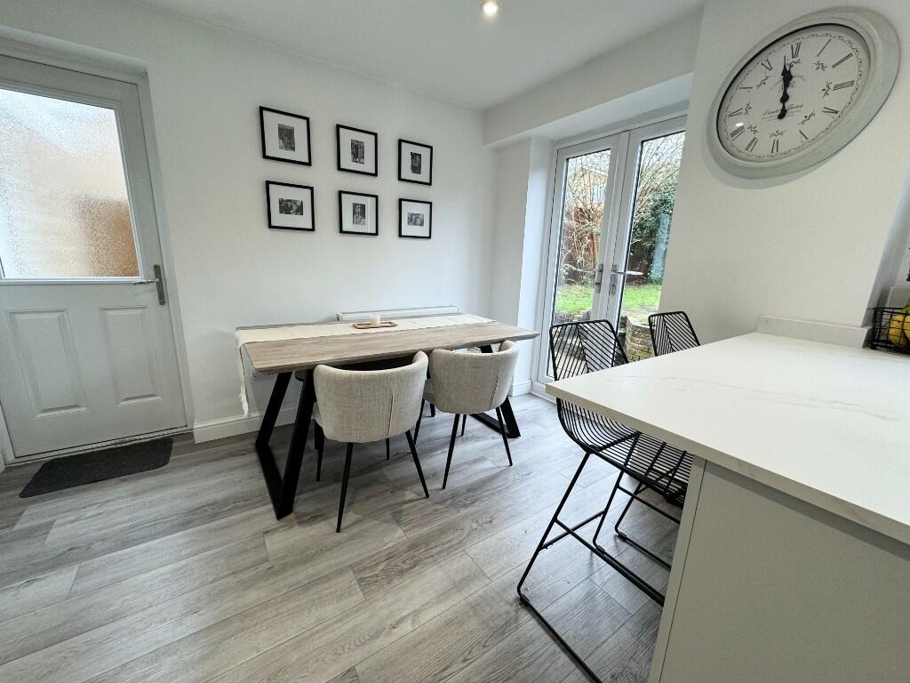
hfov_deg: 102.1
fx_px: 368
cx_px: 455
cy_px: 342
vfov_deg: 85.7
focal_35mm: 14
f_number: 2.2
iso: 80
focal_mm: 2.22
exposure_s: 1/100
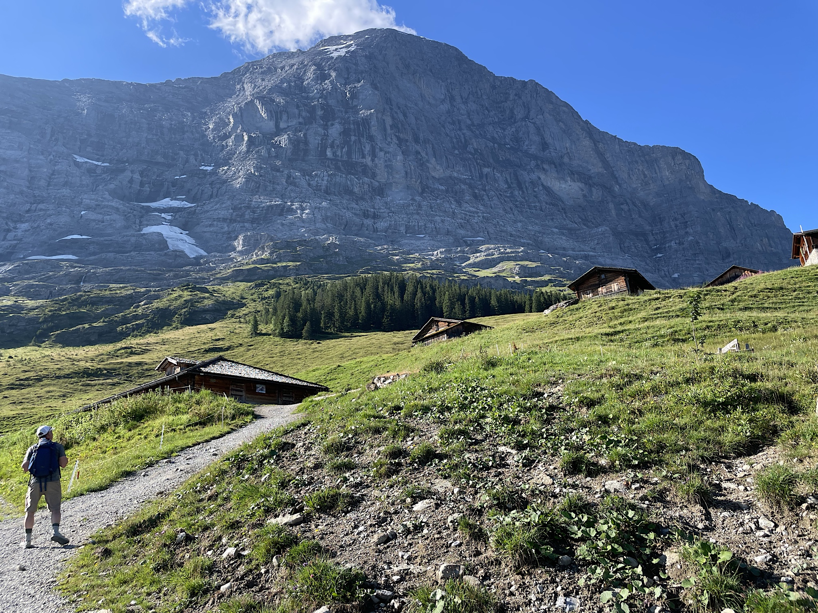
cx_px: 409
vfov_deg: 53.1
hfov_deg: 67.3
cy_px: 306
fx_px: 614
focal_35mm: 26
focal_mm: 4.2
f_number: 1.6
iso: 32
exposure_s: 1/1350
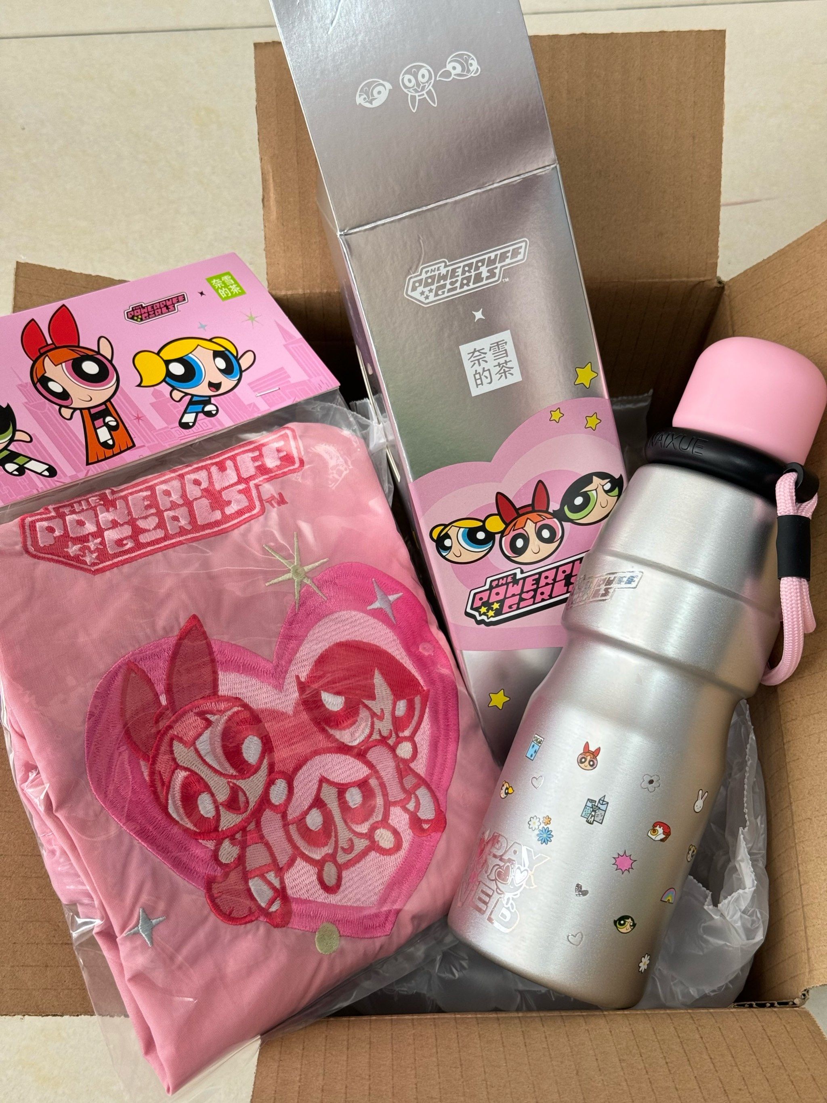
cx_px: 414
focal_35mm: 48
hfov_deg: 30.3
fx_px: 1529
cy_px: 552
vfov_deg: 39.7
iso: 100
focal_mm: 6.76
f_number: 1.78
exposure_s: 1/73
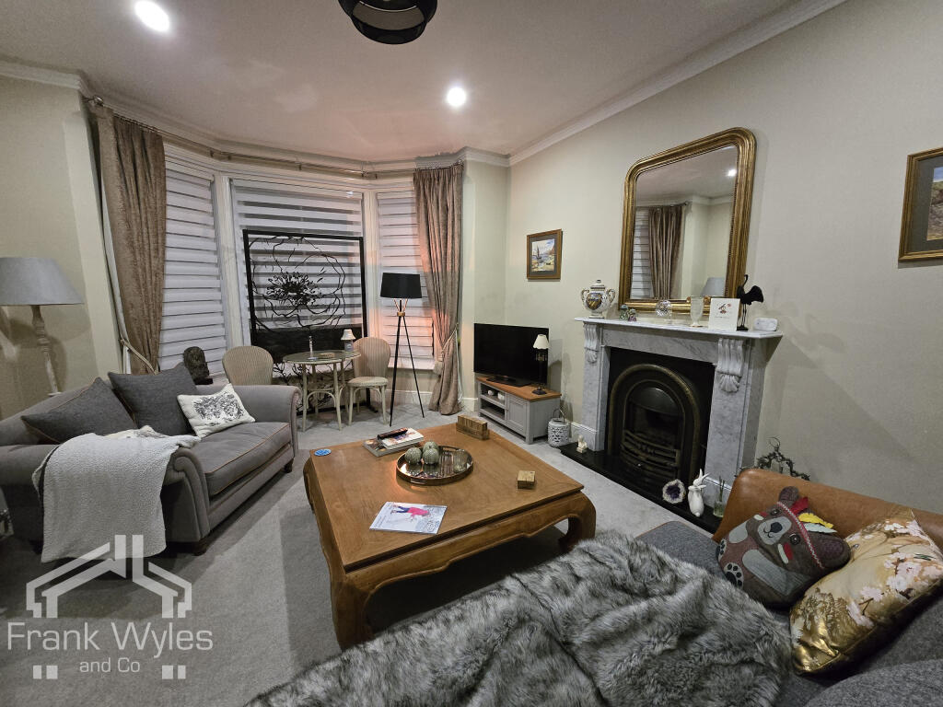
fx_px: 354
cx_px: 472
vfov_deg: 89.9
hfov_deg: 106.2
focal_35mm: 13
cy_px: 354
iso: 1000
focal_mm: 2.2
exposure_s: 1/50
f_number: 2.2
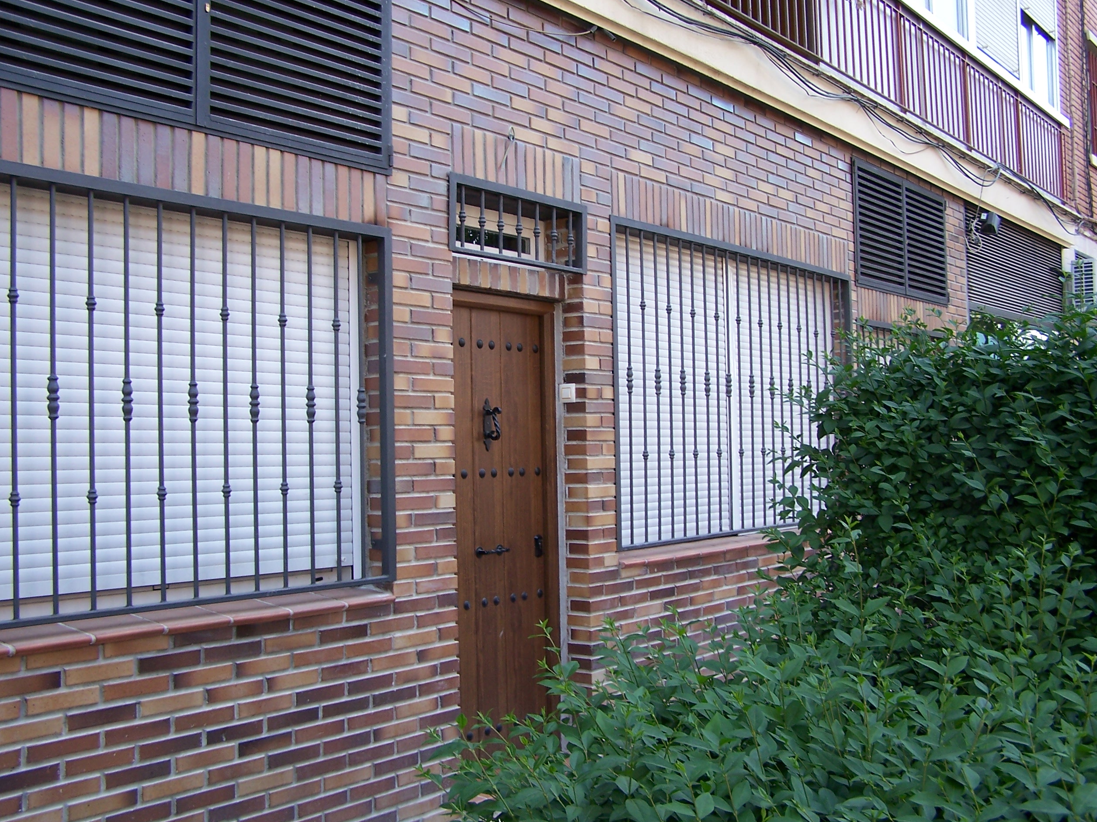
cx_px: 562
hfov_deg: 47.9
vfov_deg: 36.8
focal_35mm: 39
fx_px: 1236
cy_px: 411
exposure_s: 1/80
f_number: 2.8
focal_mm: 6.3
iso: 80
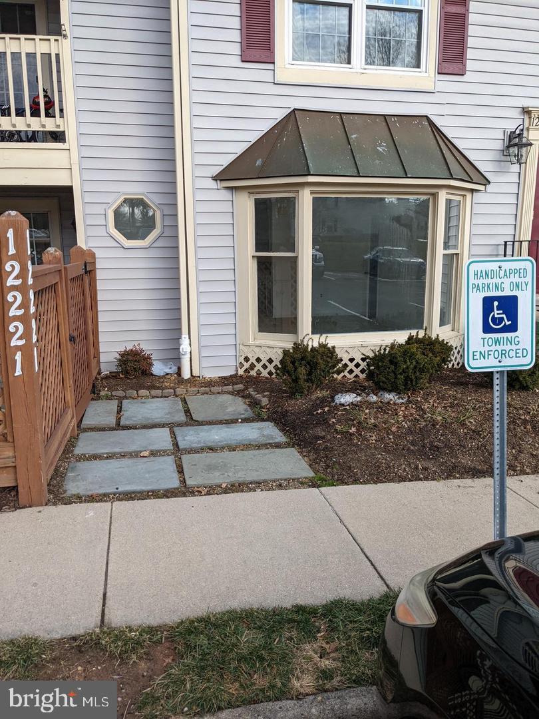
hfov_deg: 51.4
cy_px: 360
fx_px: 561
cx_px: 270
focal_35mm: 27
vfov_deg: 65.3
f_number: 1.73
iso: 64
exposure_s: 1/1462
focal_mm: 4.38
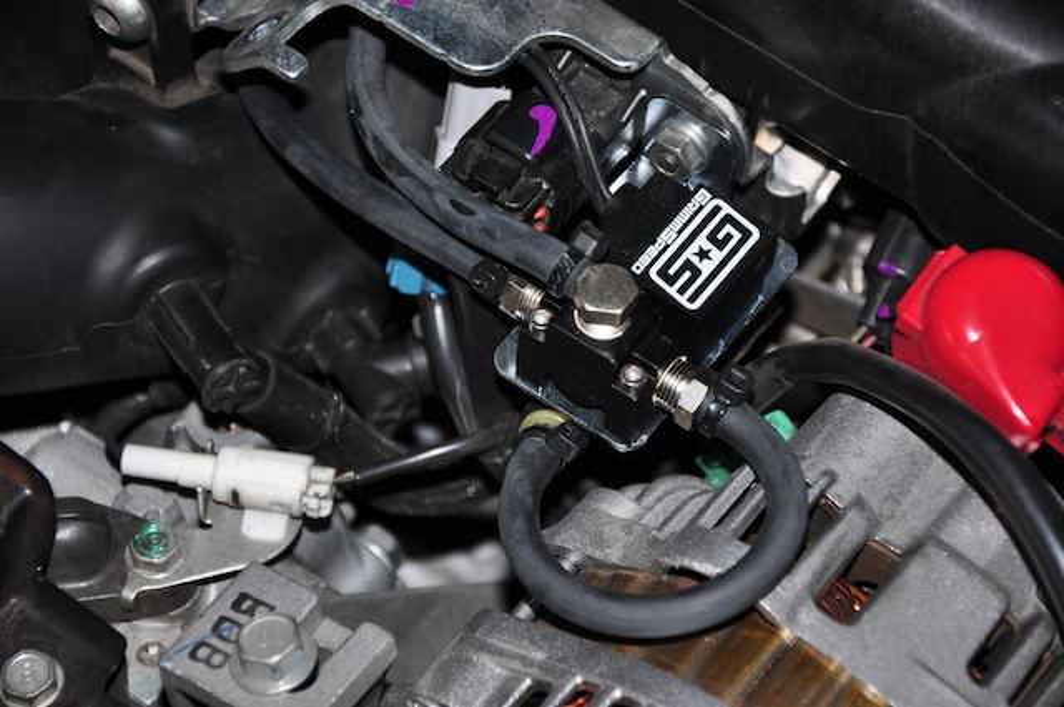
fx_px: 3985
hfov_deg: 15.2
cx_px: 532
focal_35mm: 135
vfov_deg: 10.1
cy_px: 354
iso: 200
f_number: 5.6
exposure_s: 1/60
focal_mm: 90
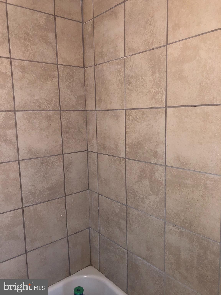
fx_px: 238
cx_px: 110
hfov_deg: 49.7
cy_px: 148
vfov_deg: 63.4
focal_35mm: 28
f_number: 1.8
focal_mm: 4
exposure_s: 1/20
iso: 32
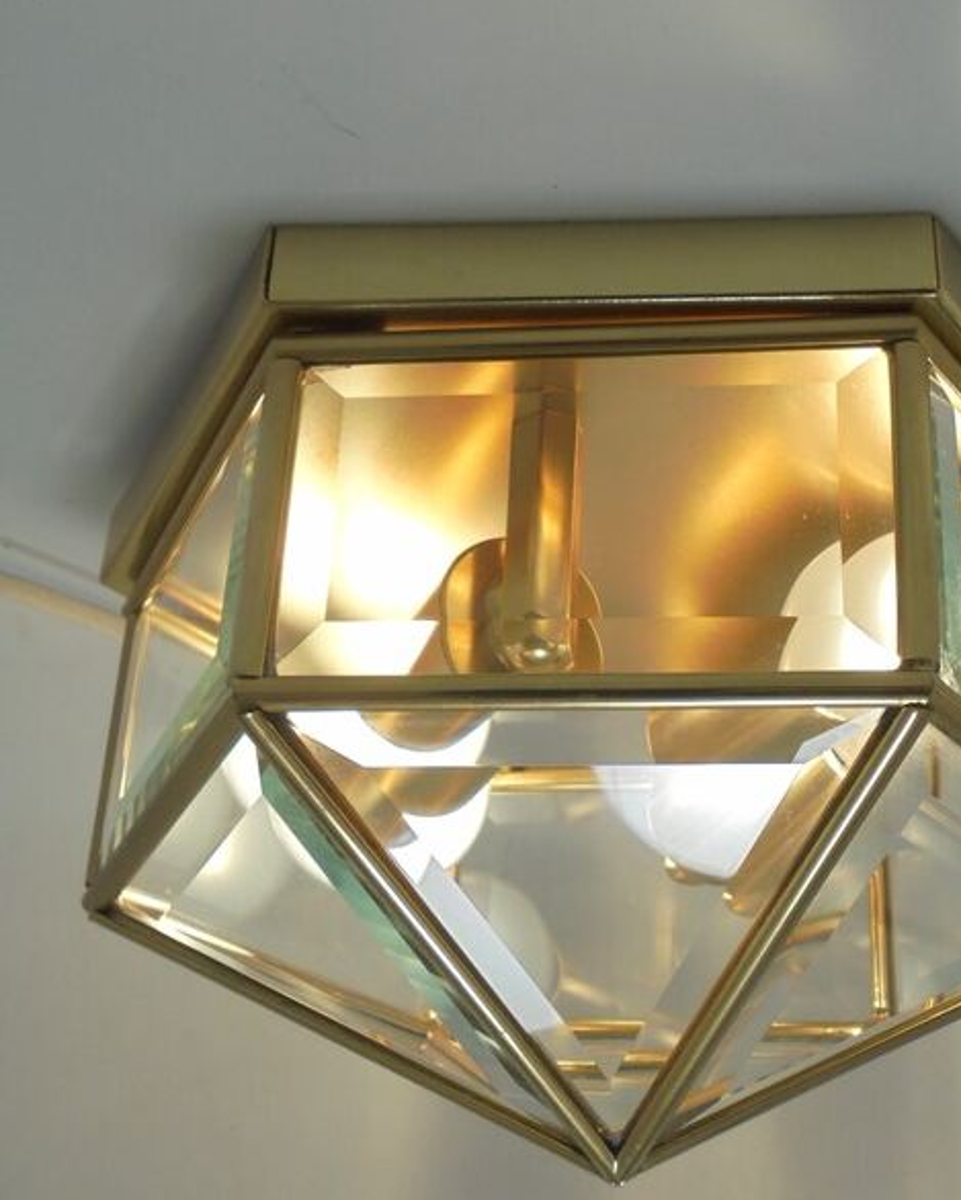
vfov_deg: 33.0
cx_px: 659
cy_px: 651
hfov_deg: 26.5
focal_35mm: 57
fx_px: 2026
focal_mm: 6.9
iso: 100
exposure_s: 1/250
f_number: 4.2
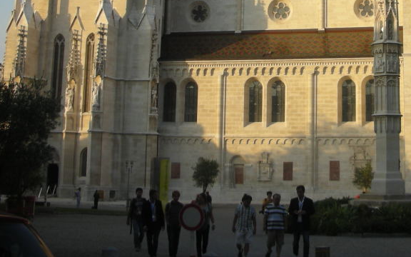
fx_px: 739
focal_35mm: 66
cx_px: 303
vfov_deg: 19.1
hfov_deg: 30.6
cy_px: -10
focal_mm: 5.8
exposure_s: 1/353
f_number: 3
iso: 50
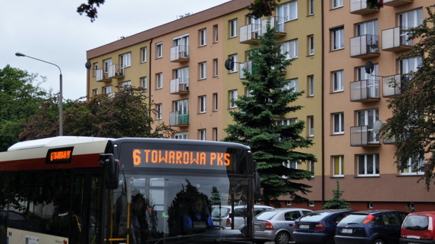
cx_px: 176
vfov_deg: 16.5
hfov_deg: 28.9
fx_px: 842
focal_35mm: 73
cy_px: 133
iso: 500
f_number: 4.8
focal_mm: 32
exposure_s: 1/1000
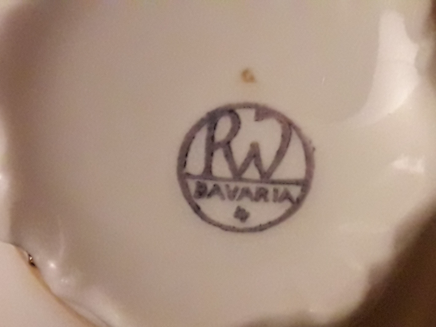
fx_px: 353
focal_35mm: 28
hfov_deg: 63.4
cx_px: 218
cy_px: 164
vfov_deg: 49.7
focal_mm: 3.7
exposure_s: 1/17
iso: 800
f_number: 1.9
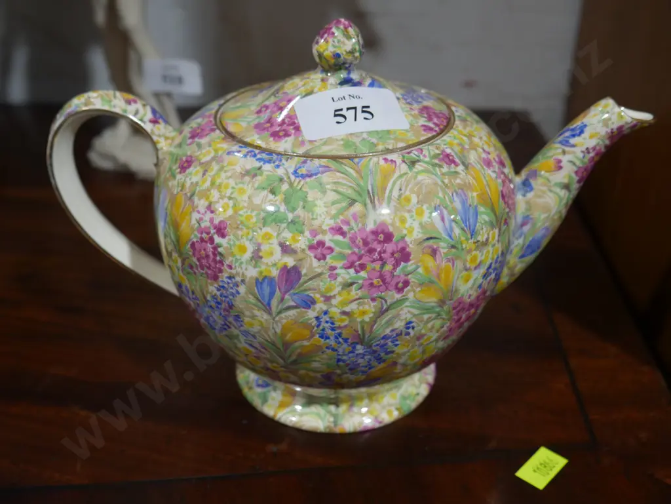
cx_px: 336
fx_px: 776
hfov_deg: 46.8
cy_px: 252
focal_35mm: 40
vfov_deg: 36.0
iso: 400
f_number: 4.4
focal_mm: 20
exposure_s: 1/60
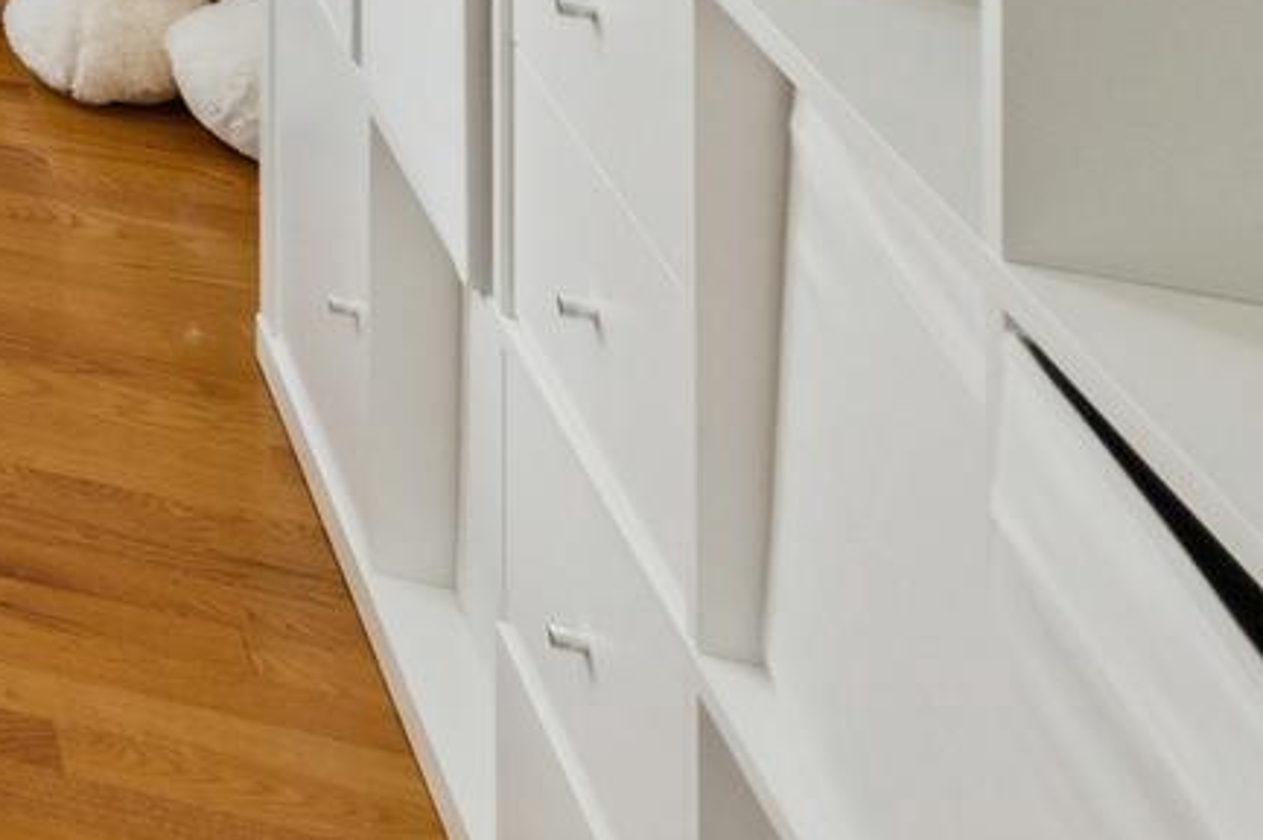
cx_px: -1558
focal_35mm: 71
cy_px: -1084
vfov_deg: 14.2
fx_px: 2489
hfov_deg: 16.5
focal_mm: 10
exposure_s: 1/15
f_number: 7.1
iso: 200
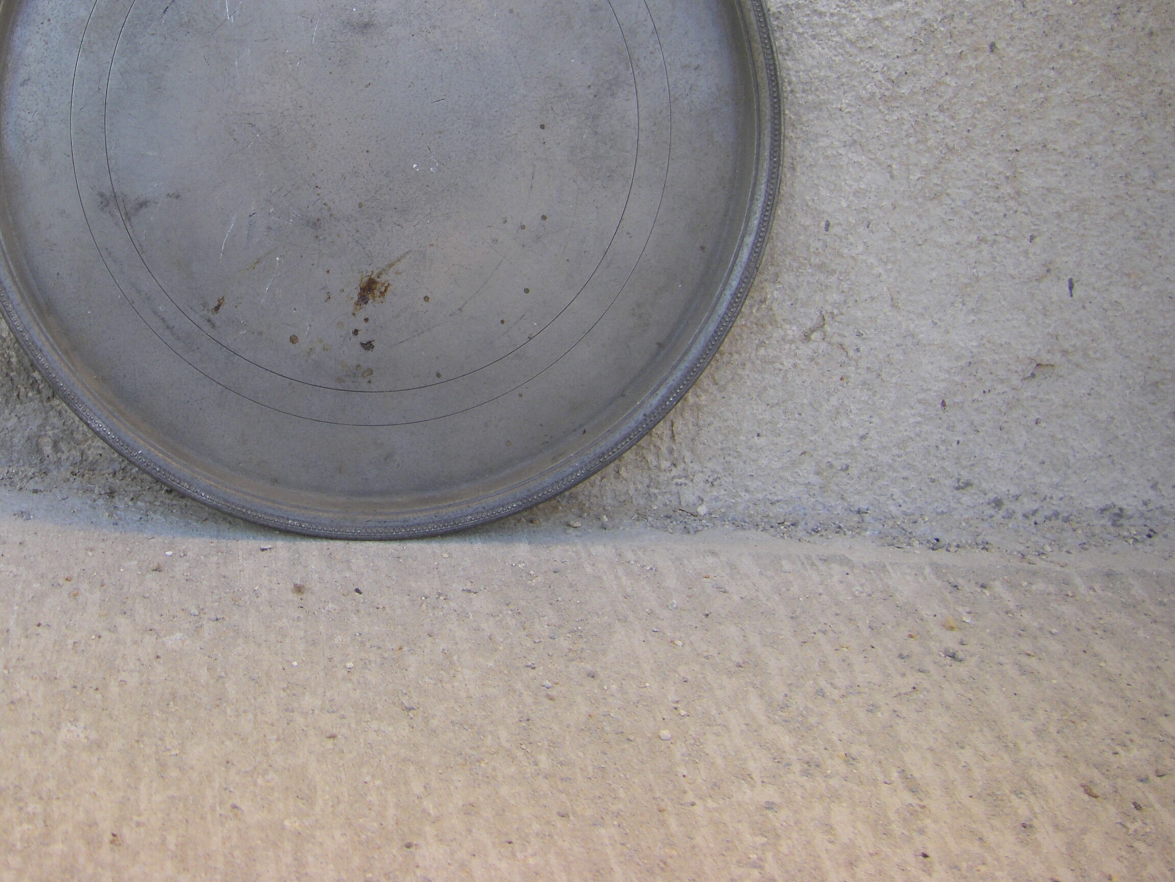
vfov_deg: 26.8
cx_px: 376
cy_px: 265
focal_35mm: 54
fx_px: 1833
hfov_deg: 35.1
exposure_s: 1/60
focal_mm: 6.3
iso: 64
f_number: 3.5
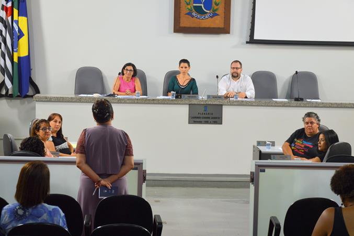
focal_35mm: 78
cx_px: 177
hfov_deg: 26.0
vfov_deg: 17.5
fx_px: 766
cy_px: 118
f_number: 5
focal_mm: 52
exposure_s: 1/60
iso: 450
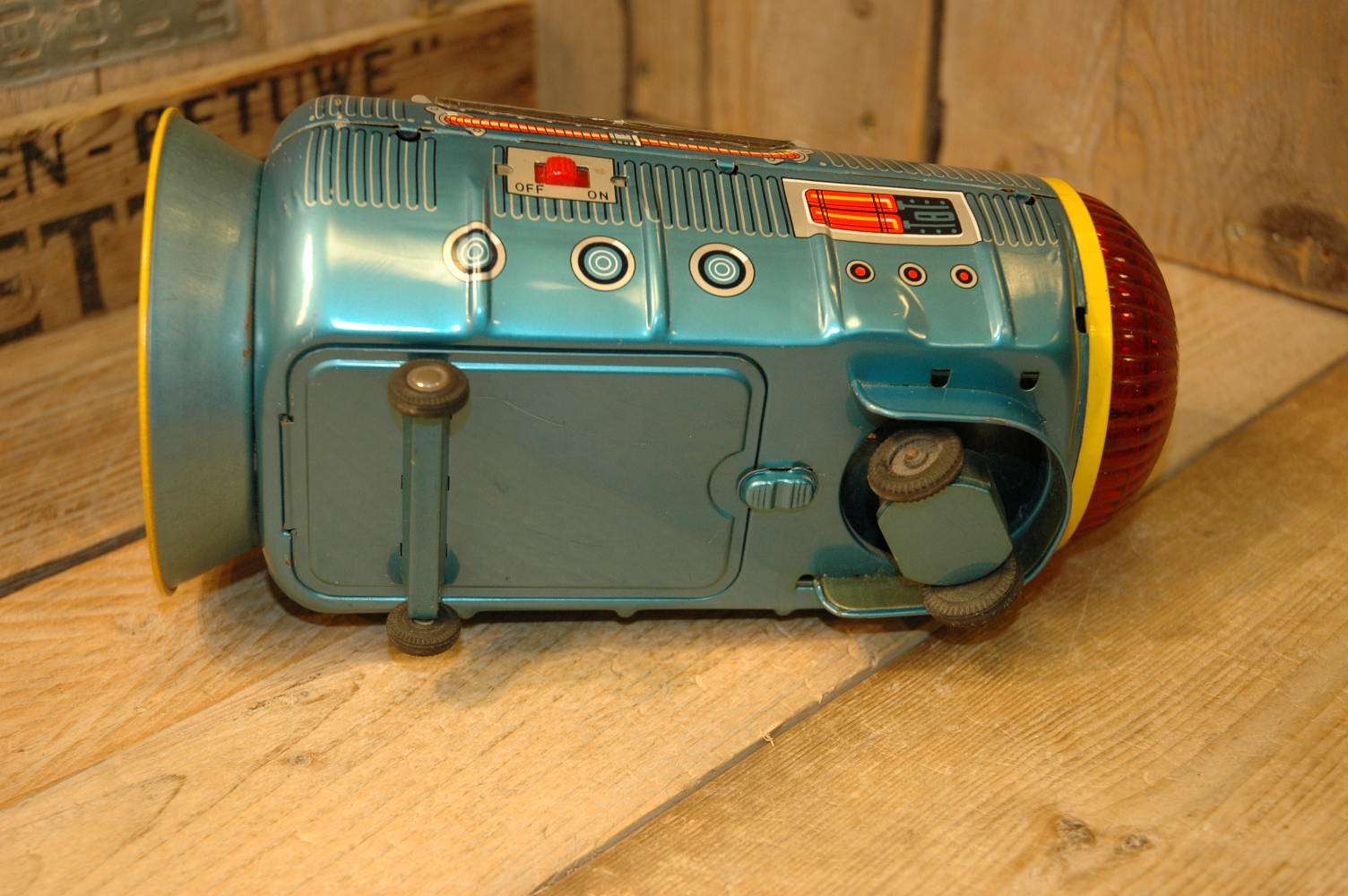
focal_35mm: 52
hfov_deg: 37.9
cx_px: 674
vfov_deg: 25.7
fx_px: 1964
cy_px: 448
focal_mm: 35
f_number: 4.2
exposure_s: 1/80
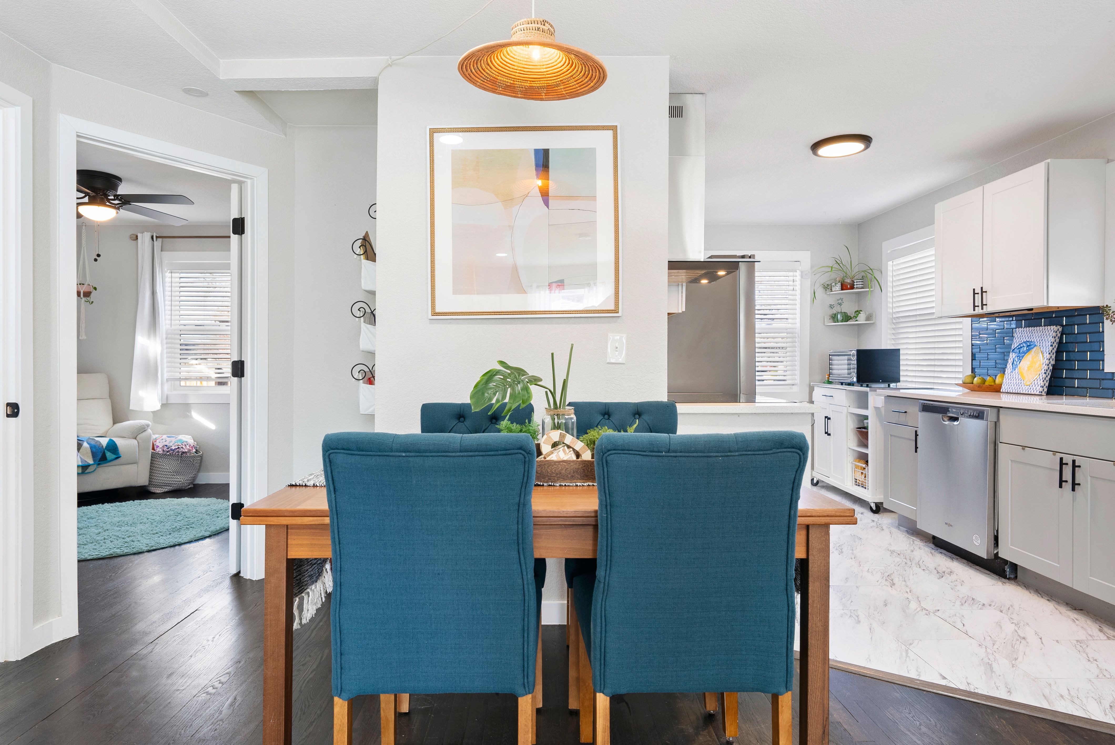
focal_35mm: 20
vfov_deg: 62.0
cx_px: 558
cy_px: 372
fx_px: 620
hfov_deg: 83.9
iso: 500
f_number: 8
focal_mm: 20
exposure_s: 1/8
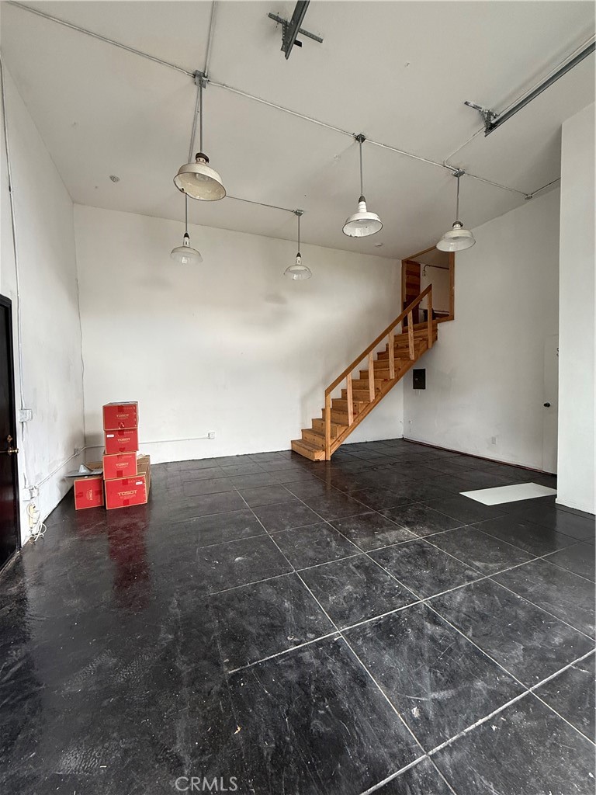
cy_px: 398
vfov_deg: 102.1
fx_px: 321
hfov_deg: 85.7
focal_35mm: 14
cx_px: 298
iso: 200
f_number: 2.2
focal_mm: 2.22
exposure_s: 1/99
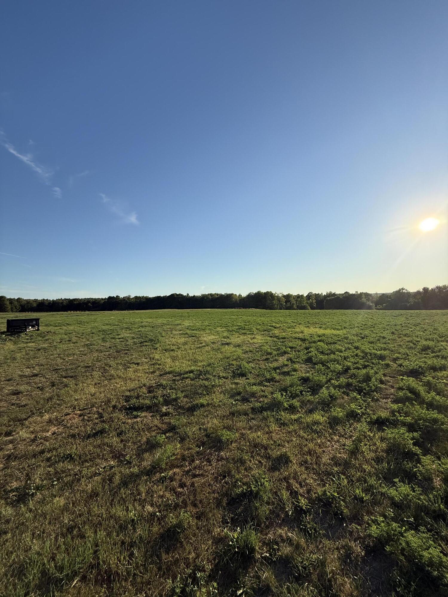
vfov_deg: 102.1
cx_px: 224
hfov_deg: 85.7
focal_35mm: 14
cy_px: 298
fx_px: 242
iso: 50
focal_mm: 2.22
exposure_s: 1/2841
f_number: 2.2
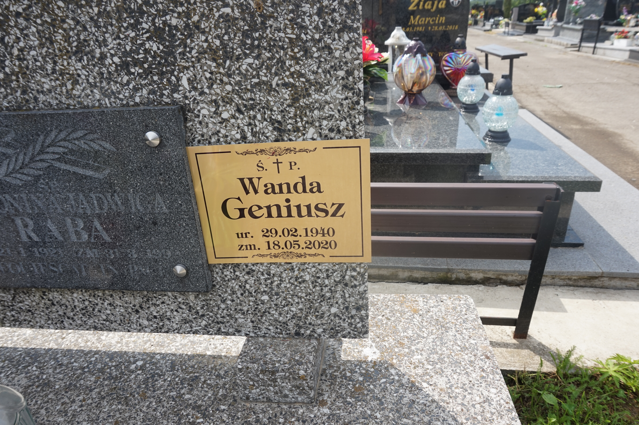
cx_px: 320
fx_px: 426
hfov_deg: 73.8
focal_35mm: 24
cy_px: 212
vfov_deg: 53.1
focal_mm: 16
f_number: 7.1
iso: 100
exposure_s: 1/250
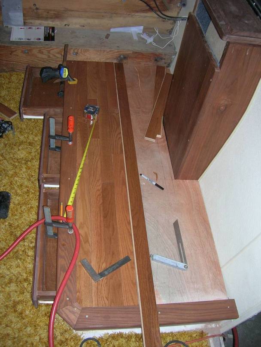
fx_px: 342
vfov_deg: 53.9
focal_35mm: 34
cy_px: 174
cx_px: 130
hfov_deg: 41.8
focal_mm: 5.7
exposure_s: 1/60.1
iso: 97
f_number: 2.9
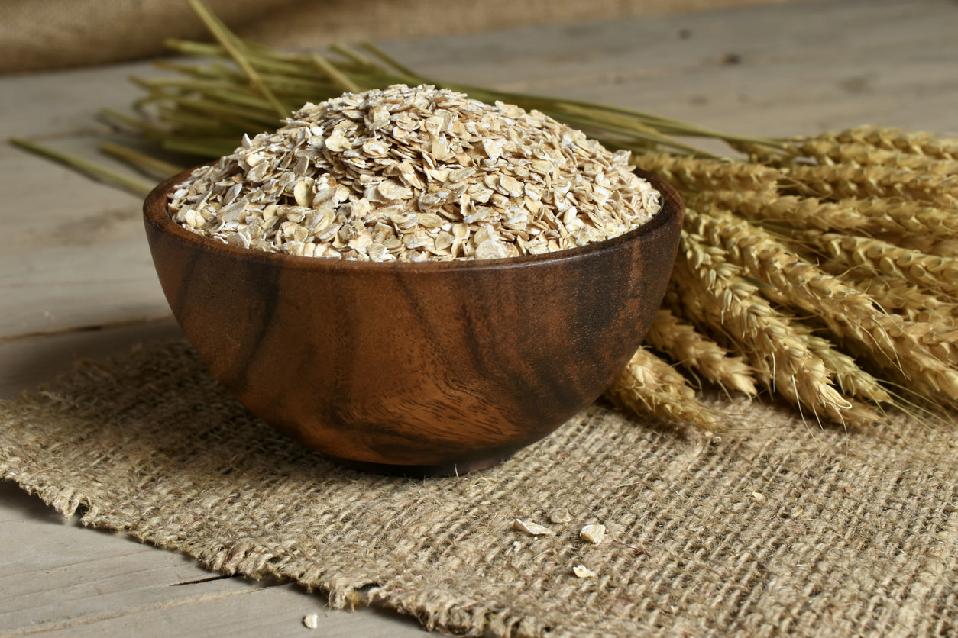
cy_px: 319
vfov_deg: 22.6
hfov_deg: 33.4
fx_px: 1597
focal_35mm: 60
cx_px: 479
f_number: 8
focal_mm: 40
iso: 100
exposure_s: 1.6
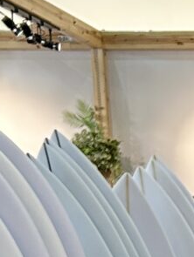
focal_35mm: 176
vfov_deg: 10.2
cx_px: 585
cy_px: 552
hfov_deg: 7.4
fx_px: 1312
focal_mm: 5.7
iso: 125
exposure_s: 1/60
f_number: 1.5
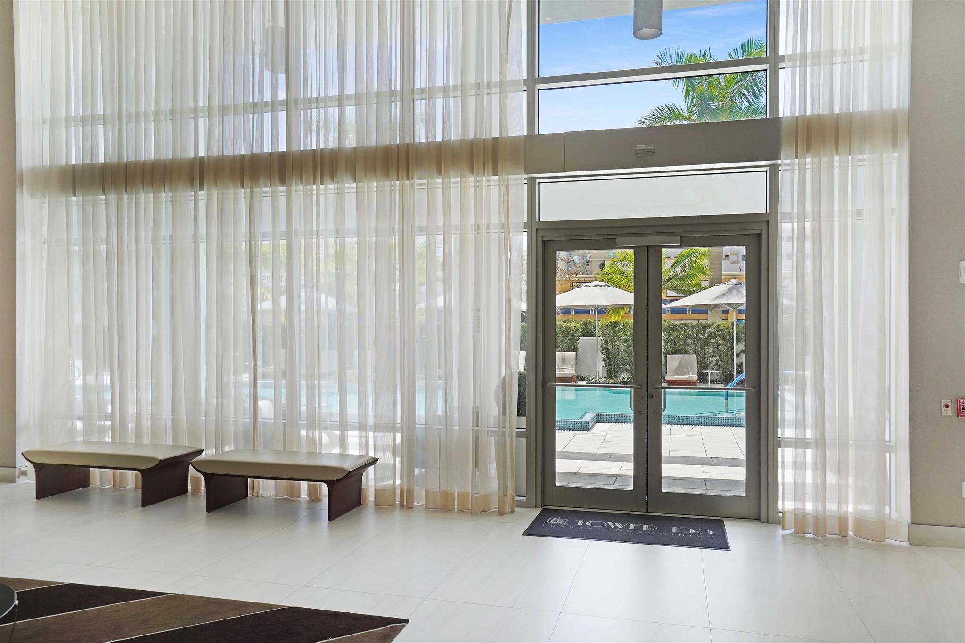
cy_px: 322
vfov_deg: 49.5
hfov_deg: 69.4
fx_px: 697
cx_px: 482
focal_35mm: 26
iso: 320
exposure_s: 1/200
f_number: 7.1
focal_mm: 26
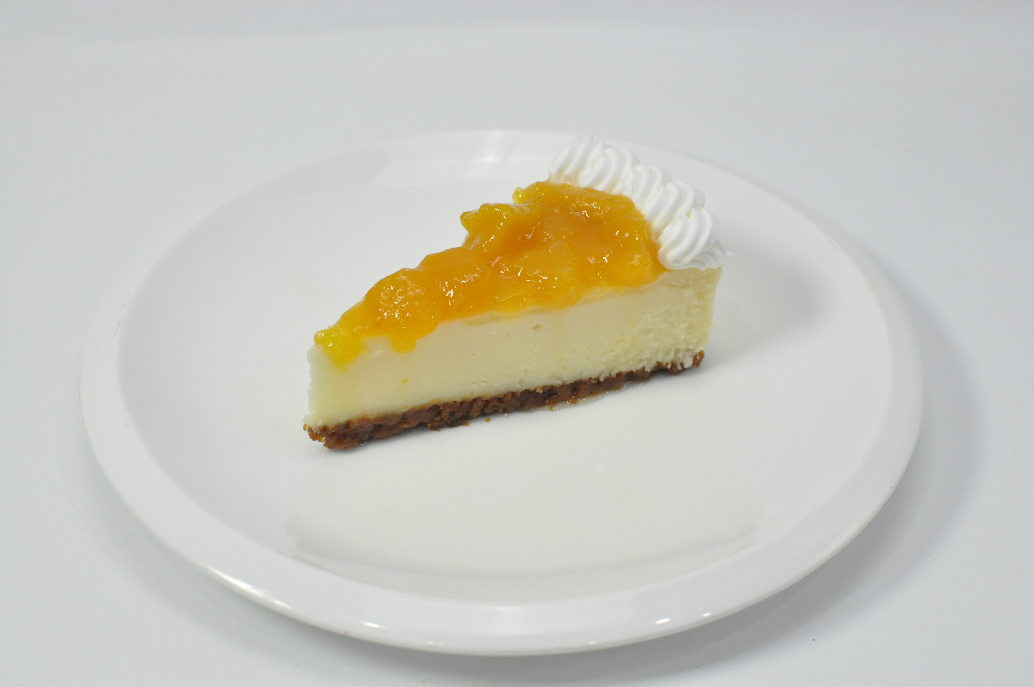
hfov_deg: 37.9
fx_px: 1506
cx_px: 517
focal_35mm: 52
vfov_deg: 25.7
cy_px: 344
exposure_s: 1/125
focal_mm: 35
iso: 800
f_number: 6.3
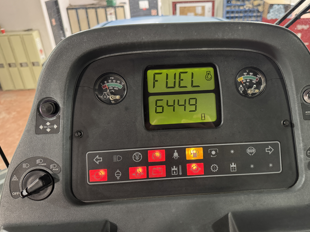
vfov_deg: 49.7
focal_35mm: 28
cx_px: 179
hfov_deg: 63.1
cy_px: 108
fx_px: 251
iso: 800
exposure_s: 1/40
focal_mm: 6.76
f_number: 1.78
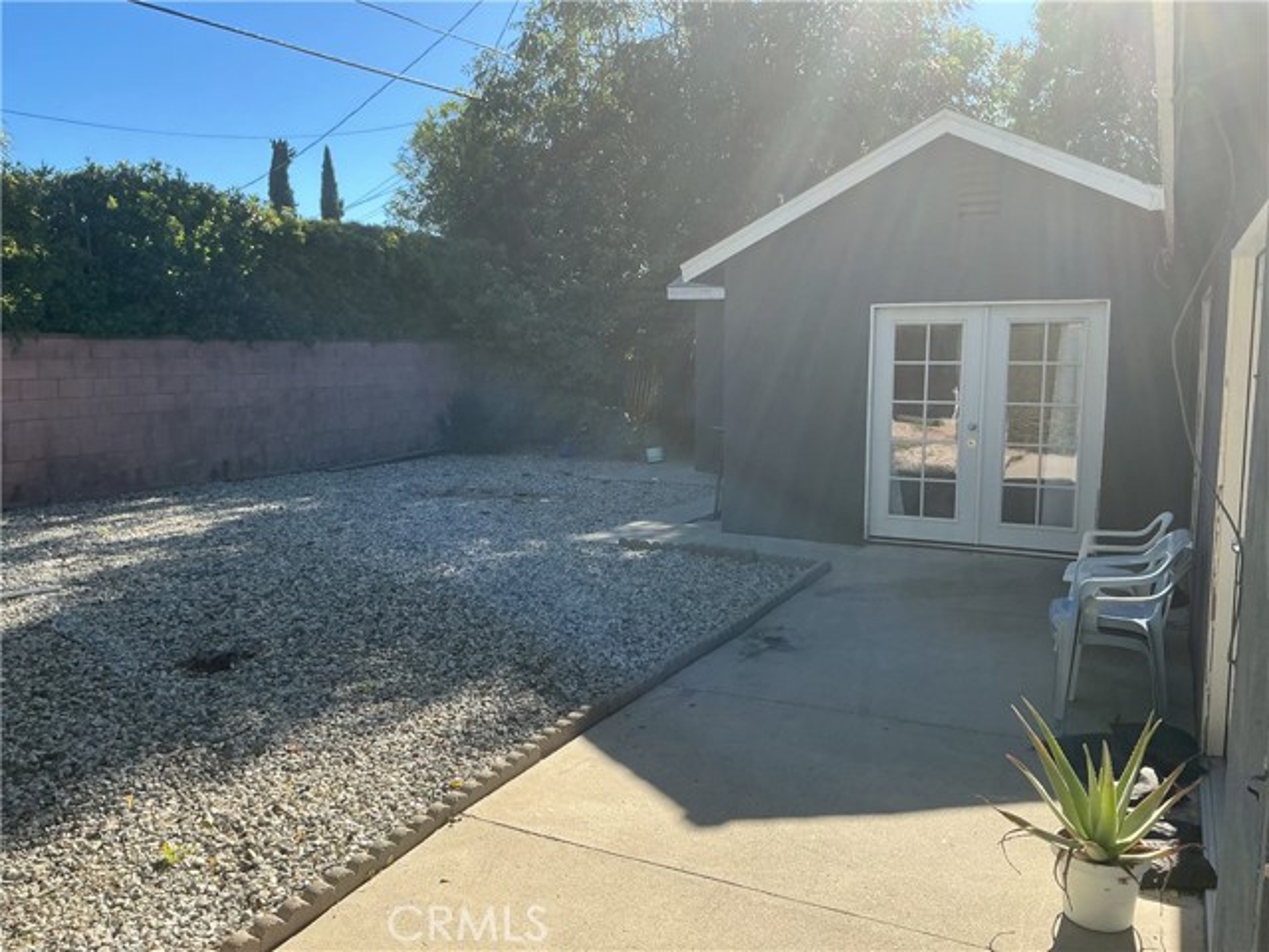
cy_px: 476
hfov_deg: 61.7
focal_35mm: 29
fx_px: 1063
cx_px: 634
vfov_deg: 48.2
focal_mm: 3
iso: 25
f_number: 1.8
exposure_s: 1/1098
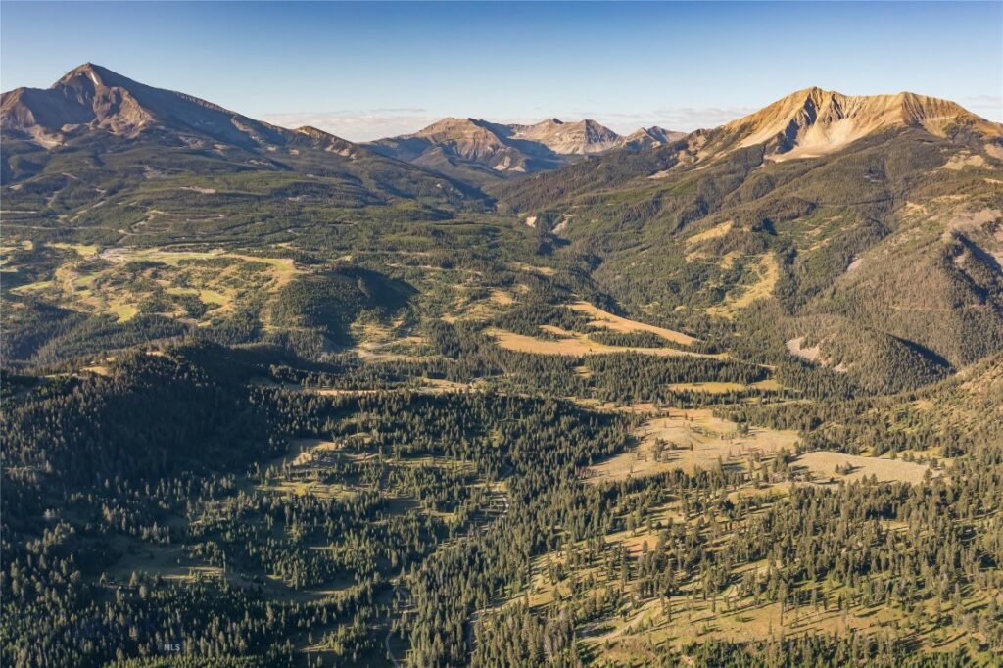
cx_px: 502
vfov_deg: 46.4
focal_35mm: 28
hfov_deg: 65.5
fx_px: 780
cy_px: 334
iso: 100
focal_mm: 10.26
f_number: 8
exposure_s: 1/120
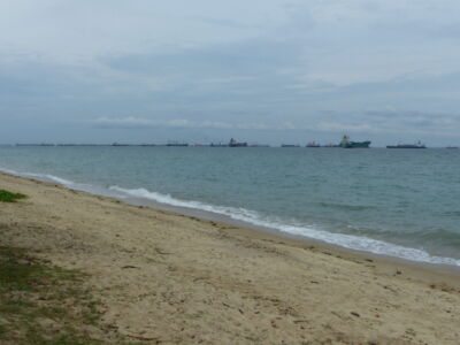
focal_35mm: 34
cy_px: 172
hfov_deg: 54.0
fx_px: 452
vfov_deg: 41.8
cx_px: 230
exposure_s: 1/1600
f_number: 5
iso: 100
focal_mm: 6
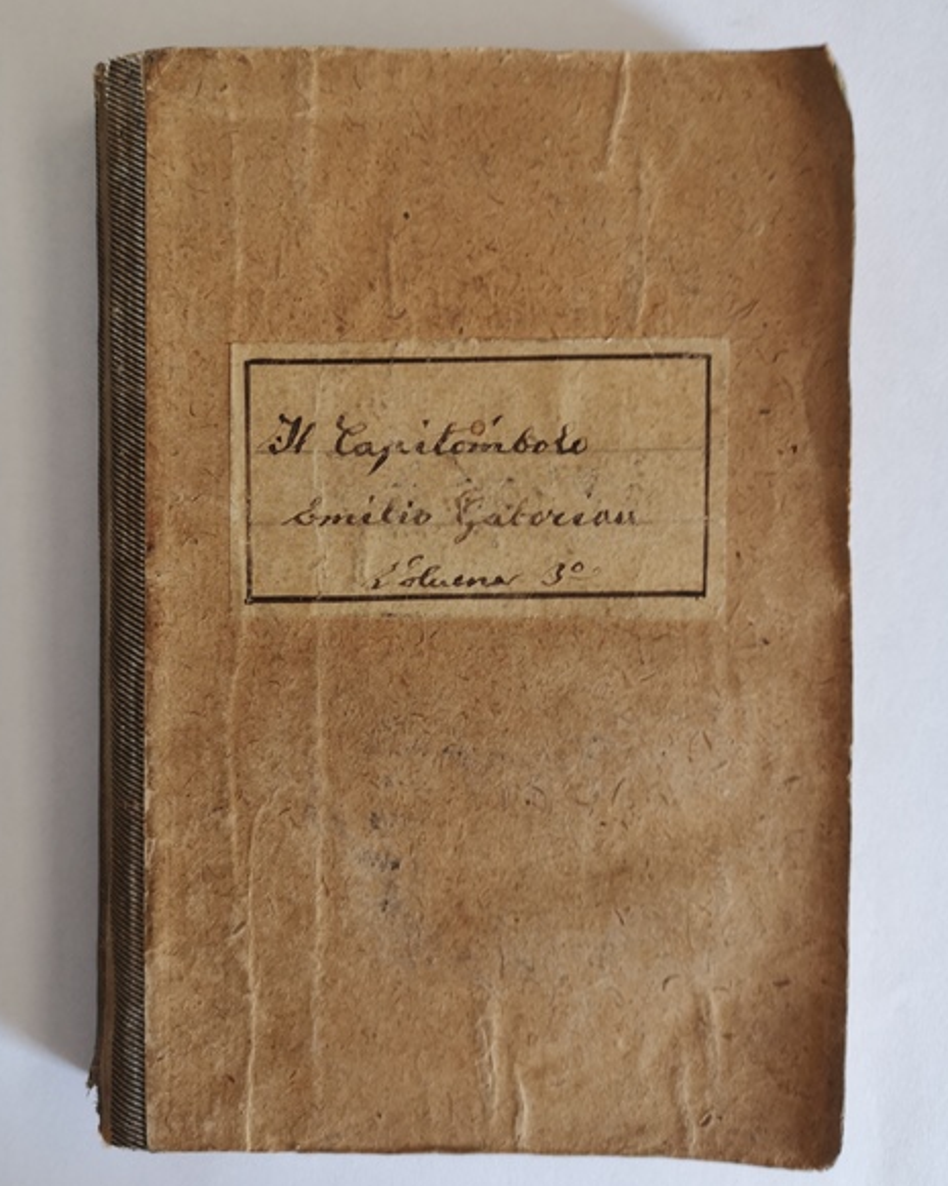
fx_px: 1018
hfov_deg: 49.9
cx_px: 475
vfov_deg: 60.5
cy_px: 579
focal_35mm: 29
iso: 125
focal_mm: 3.95
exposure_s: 1/50
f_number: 1.8
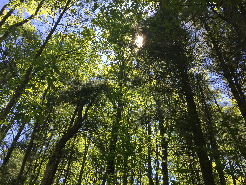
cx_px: 123
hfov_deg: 61.7
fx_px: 206
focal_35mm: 29
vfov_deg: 48.2
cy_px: 92
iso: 32
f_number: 2.2
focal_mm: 4.15
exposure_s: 1/488
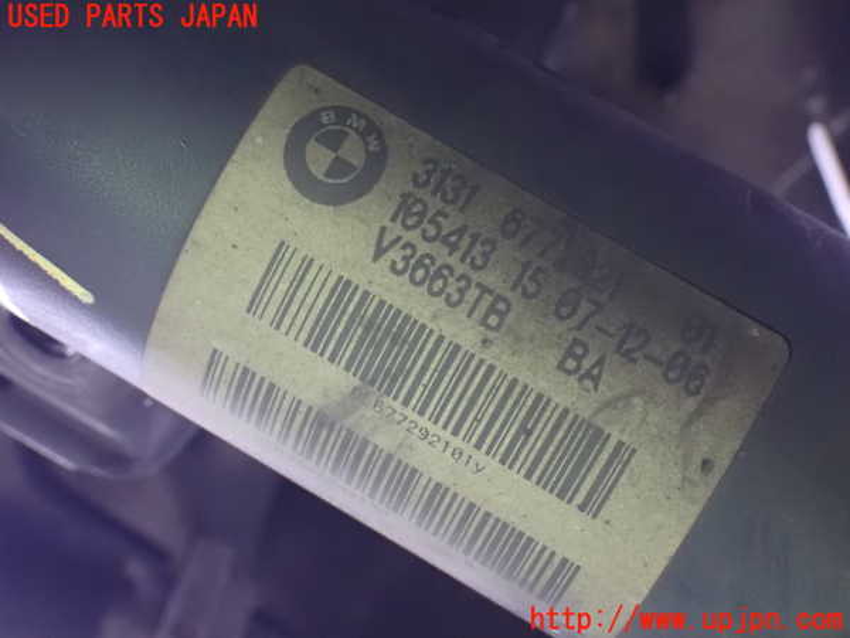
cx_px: 425
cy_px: 319
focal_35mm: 71
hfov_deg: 27.4
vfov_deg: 20.7
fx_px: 1743
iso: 1600
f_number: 3.9
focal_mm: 12.73
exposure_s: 1/30
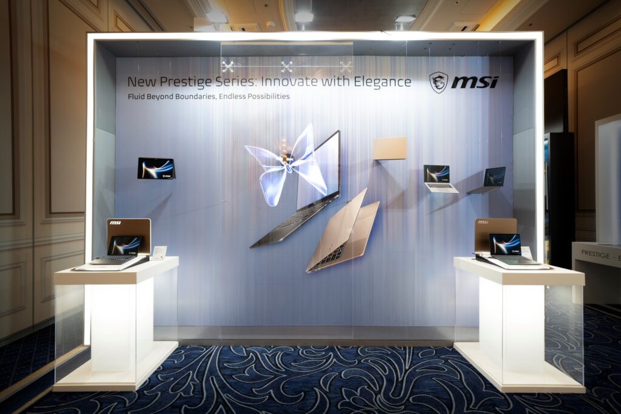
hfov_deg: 100.4
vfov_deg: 77.3
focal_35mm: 15
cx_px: 310
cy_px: 207
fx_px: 259
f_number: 4
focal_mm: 15
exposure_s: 1/30
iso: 250
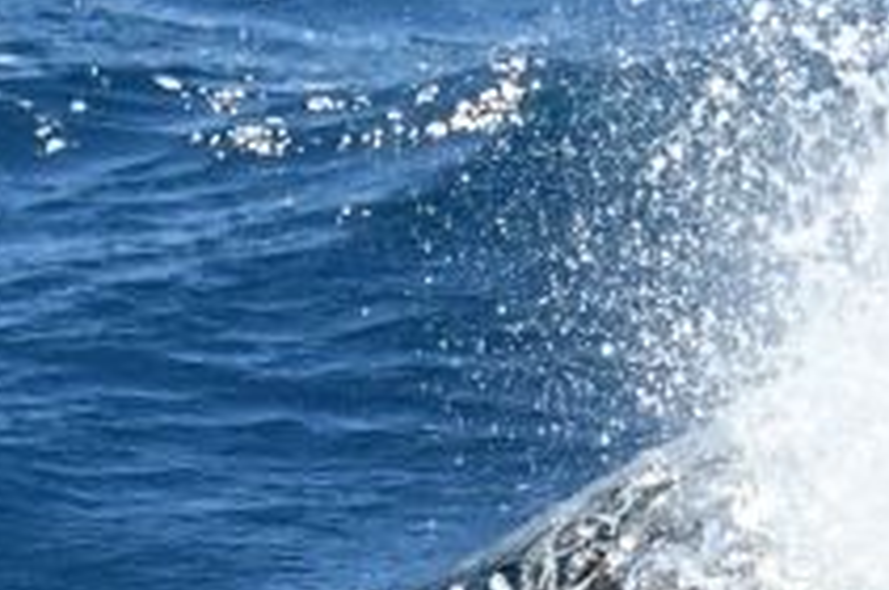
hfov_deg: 2.0
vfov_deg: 1.3
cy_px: 731
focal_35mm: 1025
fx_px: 25273
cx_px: 1045
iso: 2200
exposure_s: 1/8000
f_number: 5.6
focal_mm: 270
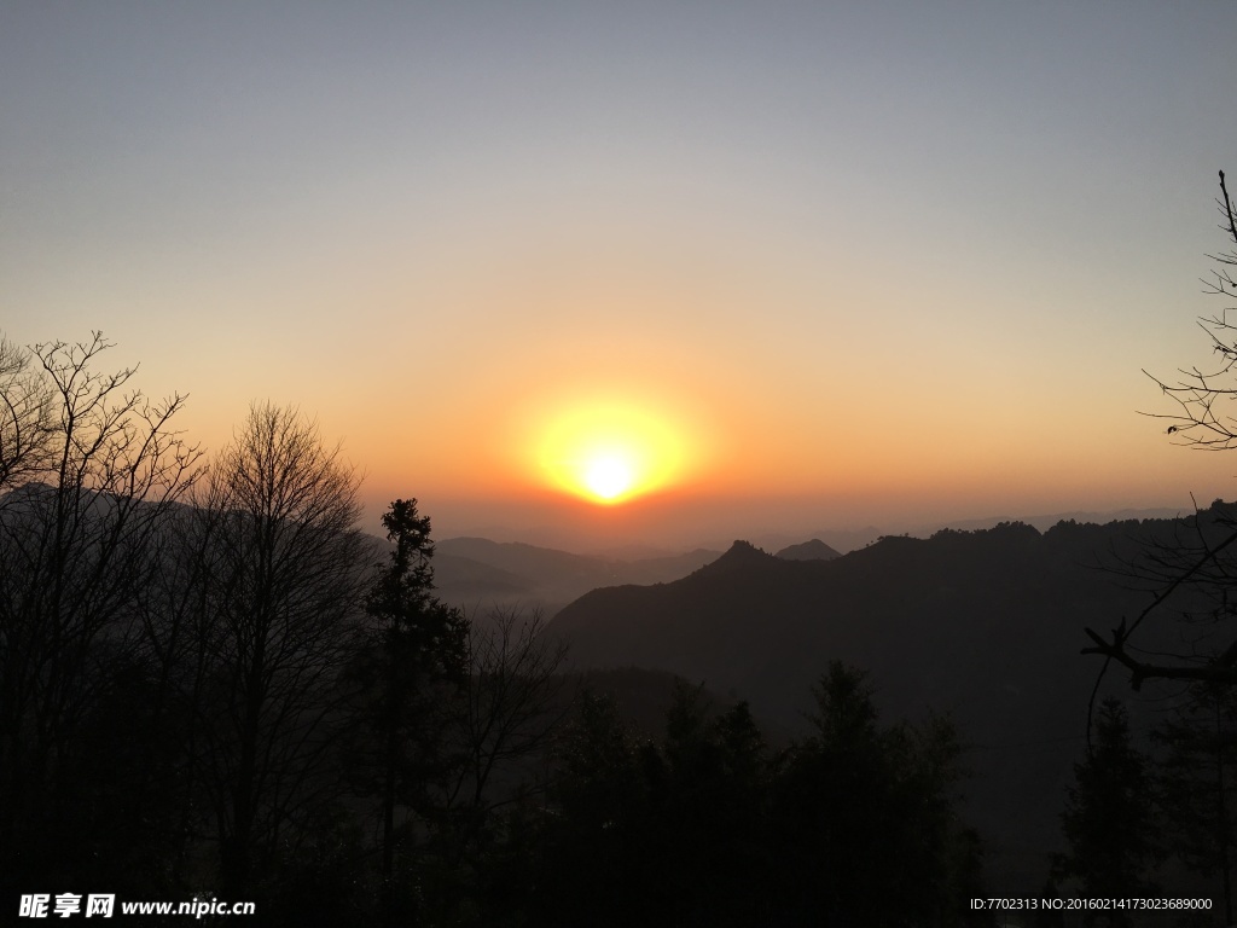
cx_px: 618
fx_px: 1036
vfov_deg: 48.2
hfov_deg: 61.7
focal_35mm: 29
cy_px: 464
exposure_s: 1/699
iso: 25
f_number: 2.2
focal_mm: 4.15
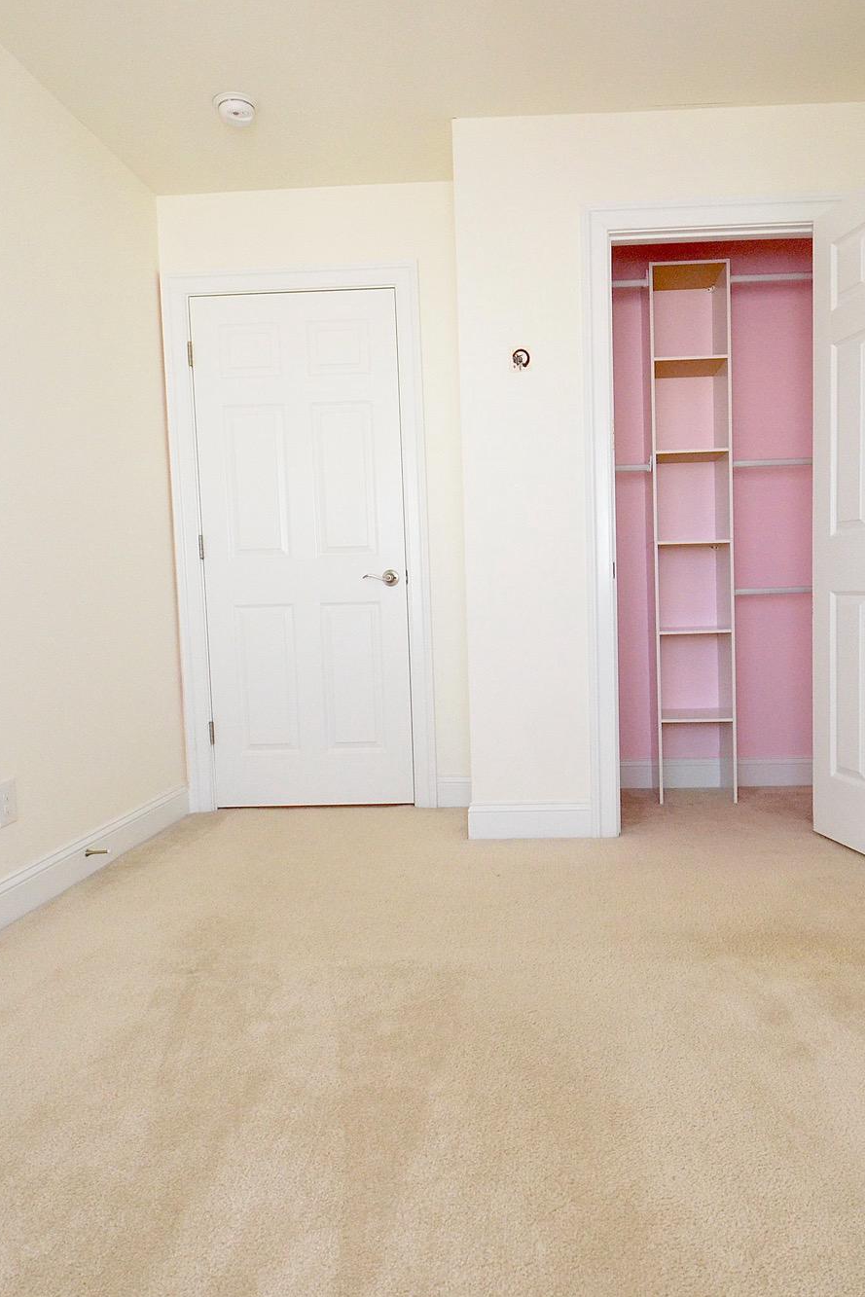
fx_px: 829
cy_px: 642
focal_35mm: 23
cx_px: 507
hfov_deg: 54.8
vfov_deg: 76.1
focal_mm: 10
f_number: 8
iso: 2500
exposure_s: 1/125
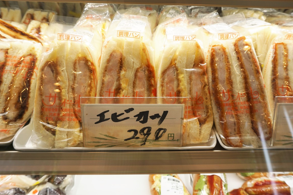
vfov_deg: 51.3
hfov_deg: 71.5
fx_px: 203
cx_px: 151
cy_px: 95
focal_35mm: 25
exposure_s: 1/100
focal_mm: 16
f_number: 7.1
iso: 100
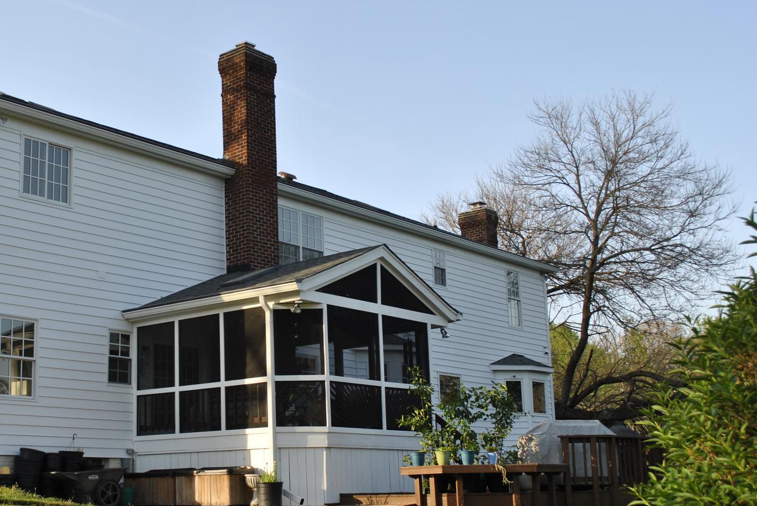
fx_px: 1010
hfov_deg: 40.2
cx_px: 215
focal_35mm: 48
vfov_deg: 28.1
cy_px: 290
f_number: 6.3
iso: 100
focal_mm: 22
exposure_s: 1/160
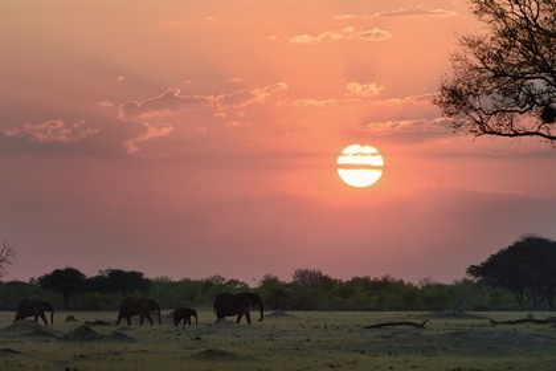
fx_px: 4324
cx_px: 278
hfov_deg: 7.4
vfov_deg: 4.9
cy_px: 186
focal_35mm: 280
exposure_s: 1/1000
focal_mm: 280
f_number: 5
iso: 800
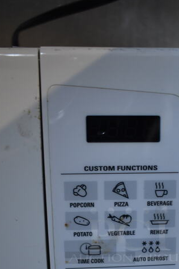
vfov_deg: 36.2
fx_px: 388
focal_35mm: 52
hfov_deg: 25.8
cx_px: 129
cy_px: 234
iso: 800
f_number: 3.5
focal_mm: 18
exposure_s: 1/30
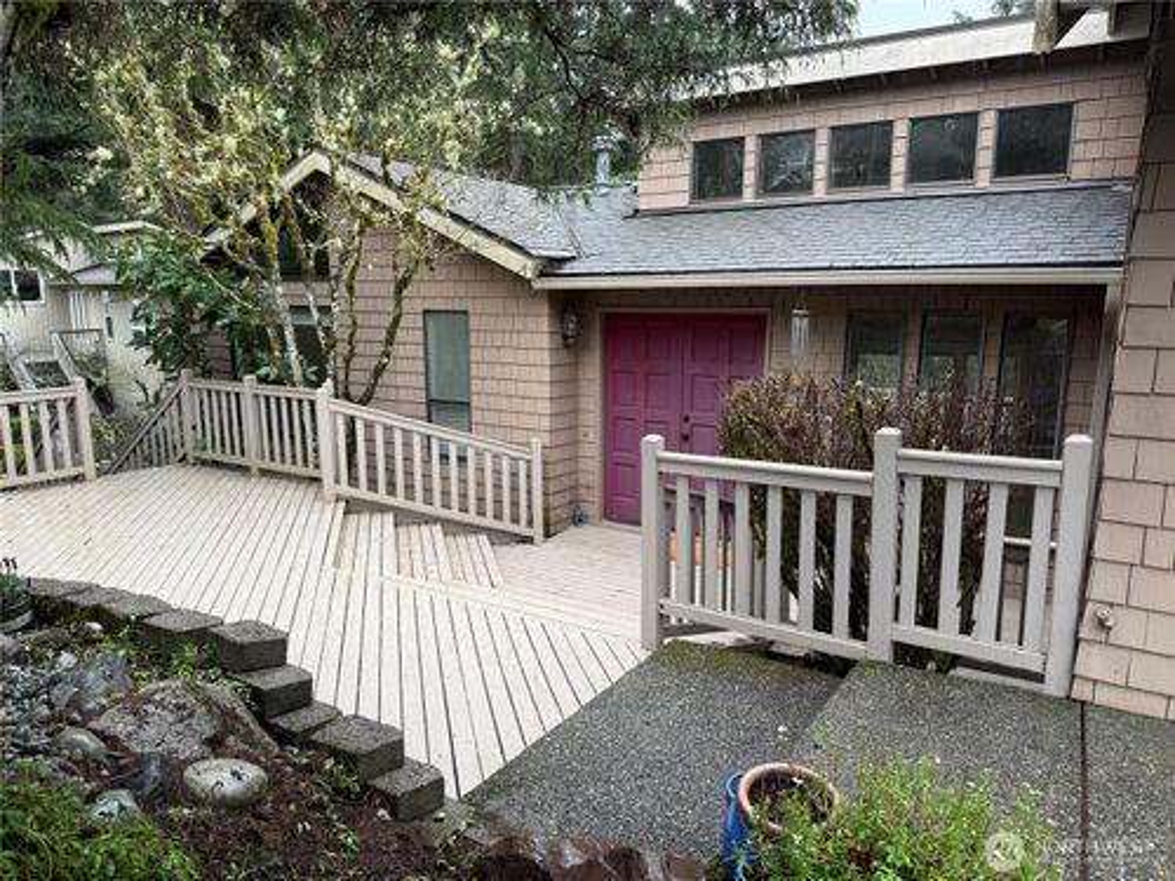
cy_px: 440
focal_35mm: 24
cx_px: 588
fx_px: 815
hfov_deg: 71.6
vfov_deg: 56.8
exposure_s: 1/121
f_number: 1.78
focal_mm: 6.76
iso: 100
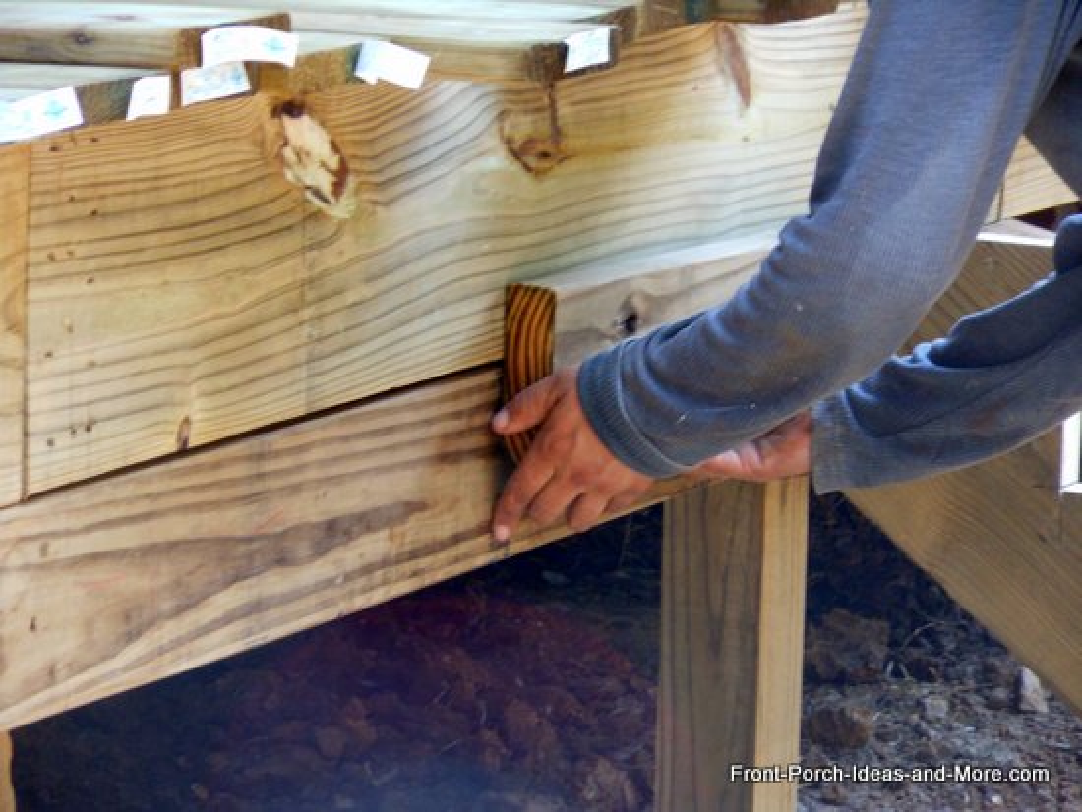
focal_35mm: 196
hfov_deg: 10.1
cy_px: 406
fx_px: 6129
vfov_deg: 7.6
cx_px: 541
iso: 250
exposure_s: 1/60
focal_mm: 35
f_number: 5.6
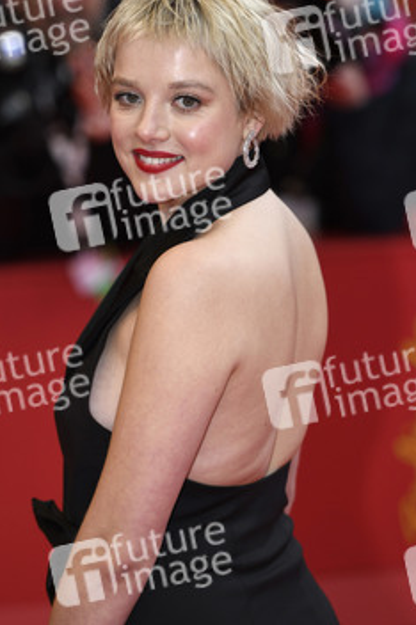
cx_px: 192
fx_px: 3161
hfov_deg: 7.5
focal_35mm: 182
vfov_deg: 11.3
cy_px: 298
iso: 640
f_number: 3.5
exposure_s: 1/640
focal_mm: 160
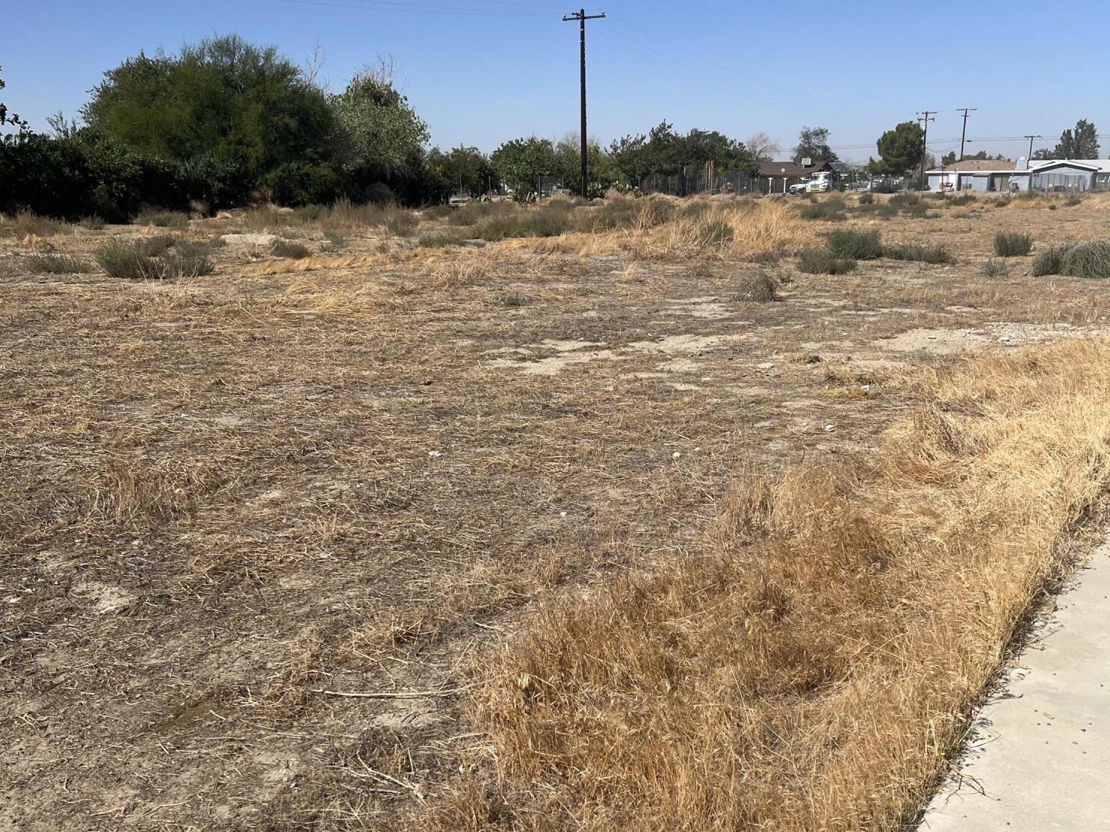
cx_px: 555
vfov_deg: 40.4
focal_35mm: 35
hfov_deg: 52.6
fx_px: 1122
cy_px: 515
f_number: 1.5
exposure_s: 1/6211
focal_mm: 5.7
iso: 50
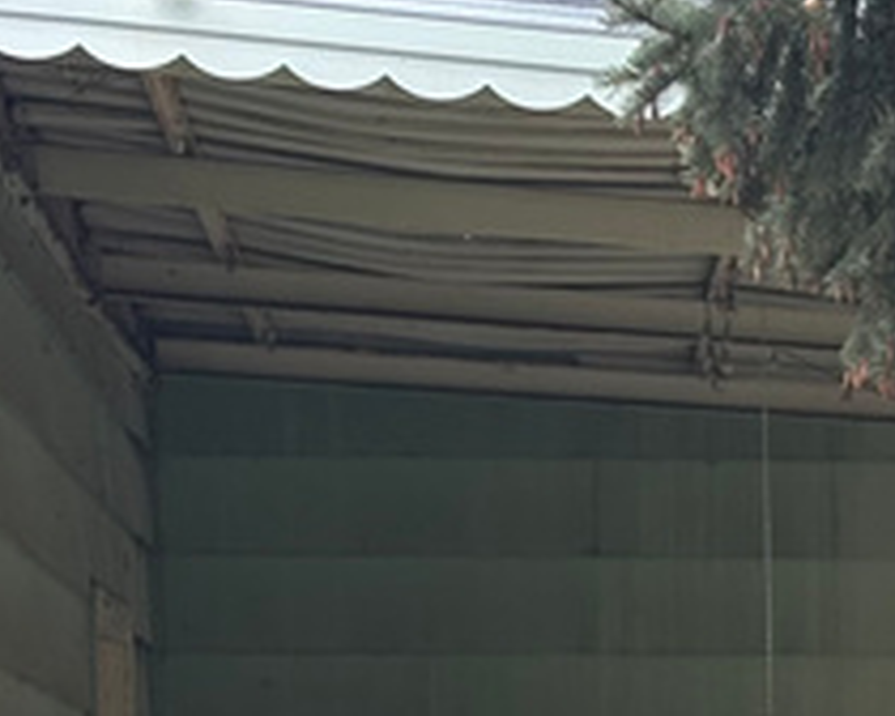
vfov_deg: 6.2
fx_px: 6543
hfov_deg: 7.7
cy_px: 1074
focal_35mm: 247
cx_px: 1351
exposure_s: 1/172
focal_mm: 5.96
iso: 40
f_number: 1.6
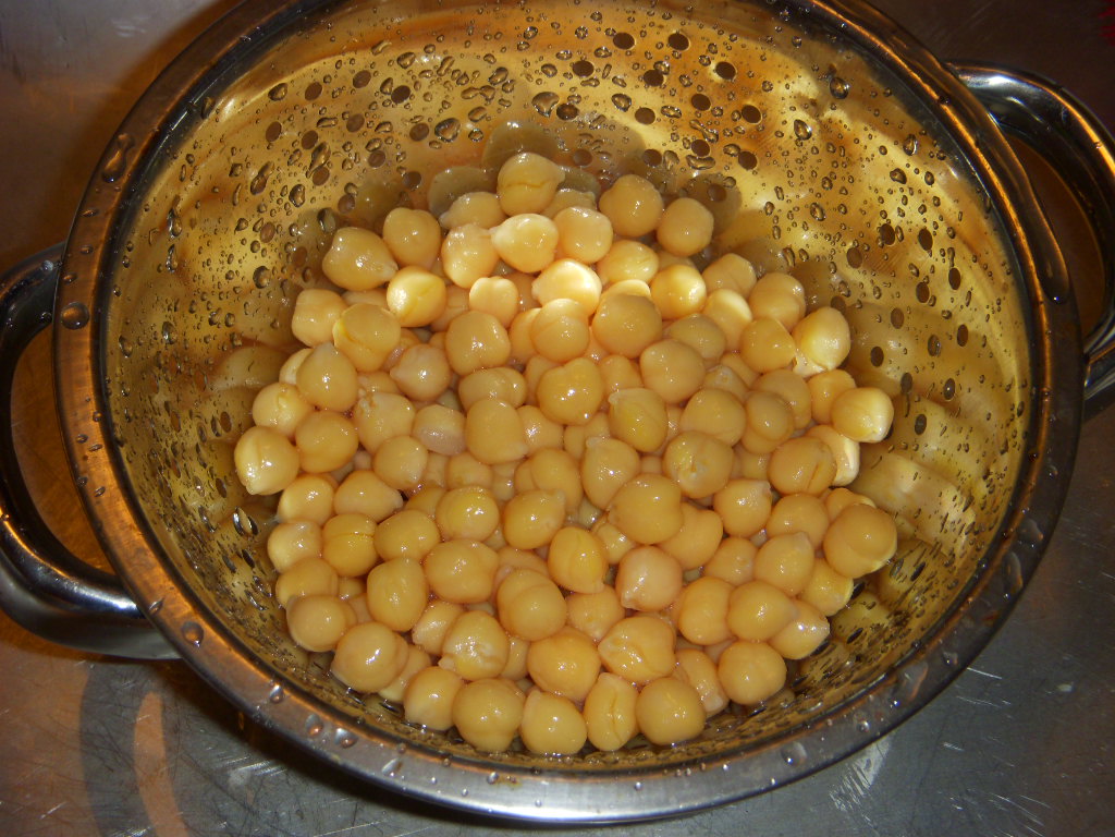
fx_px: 2126
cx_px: 558
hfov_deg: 29.4
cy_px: 418
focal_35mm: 66
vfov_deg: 22.3
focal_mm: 11
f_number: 3.7
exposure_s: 1/50
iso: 100
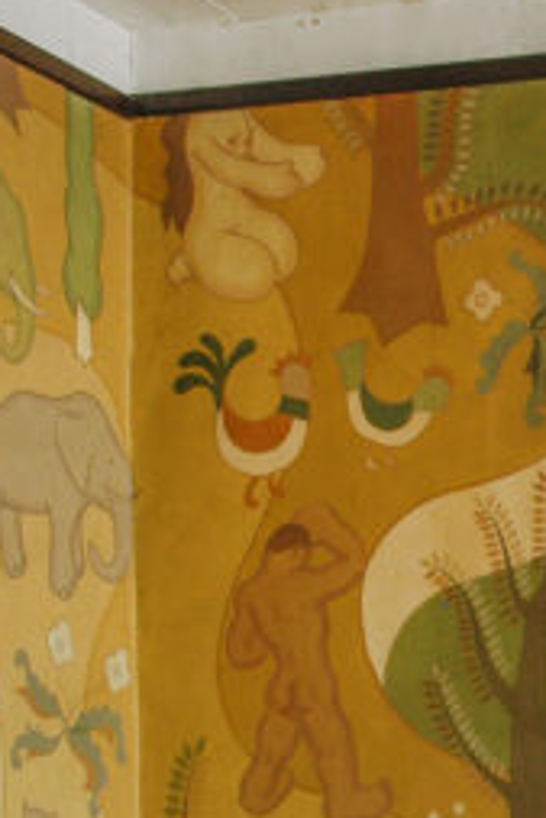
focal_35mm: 91
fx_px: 2067
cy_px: 729
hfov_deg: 14.3
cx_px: 759
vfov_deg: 21.9
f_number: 5.6
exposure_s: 2
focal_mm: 20
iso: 400
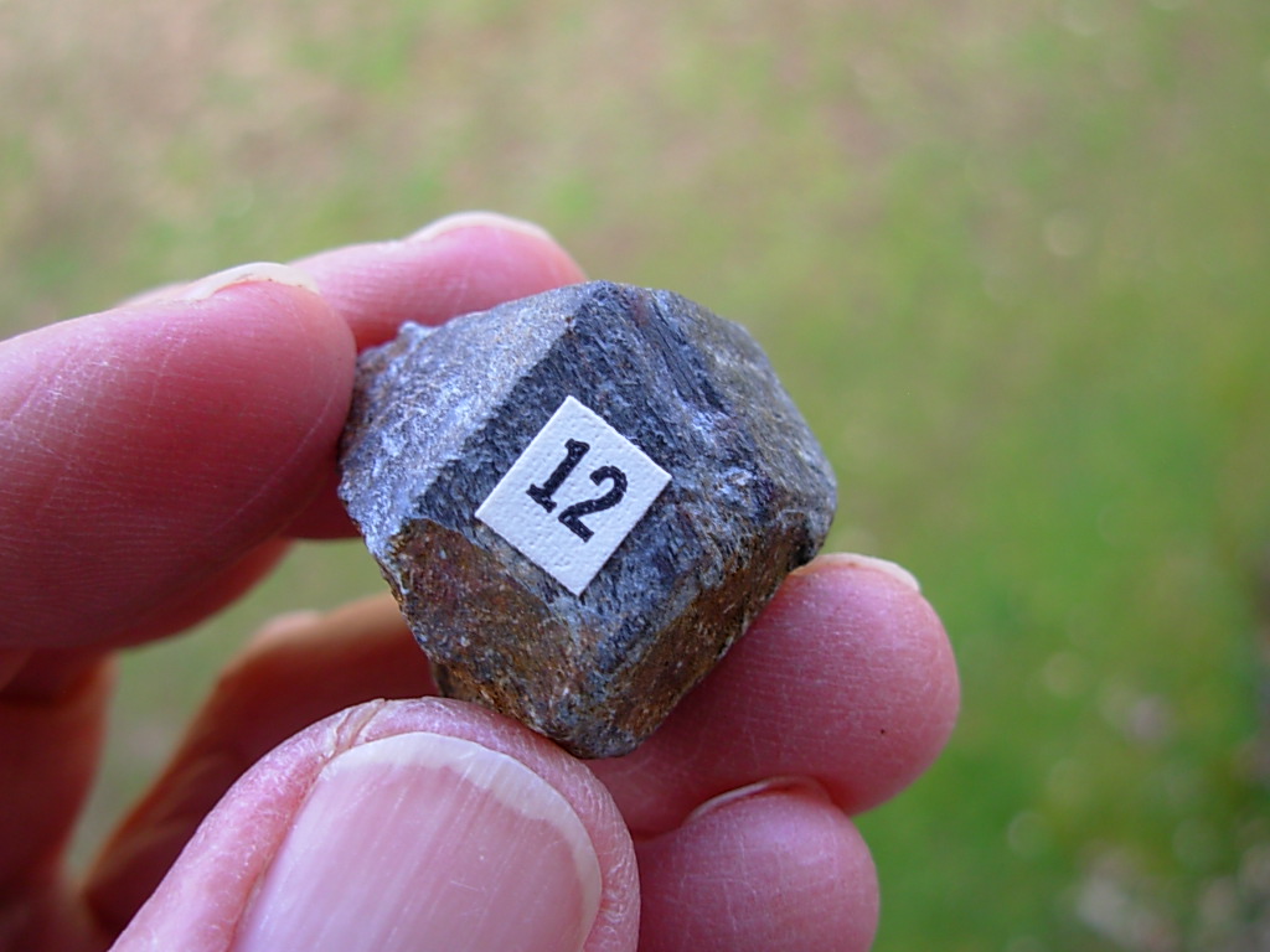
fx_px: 1394
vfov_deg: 37.7
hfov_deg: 49.0
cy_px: 476
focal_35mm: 38
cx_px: 635
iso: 50
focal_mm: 6.3
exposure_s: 1/117
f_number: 2.9
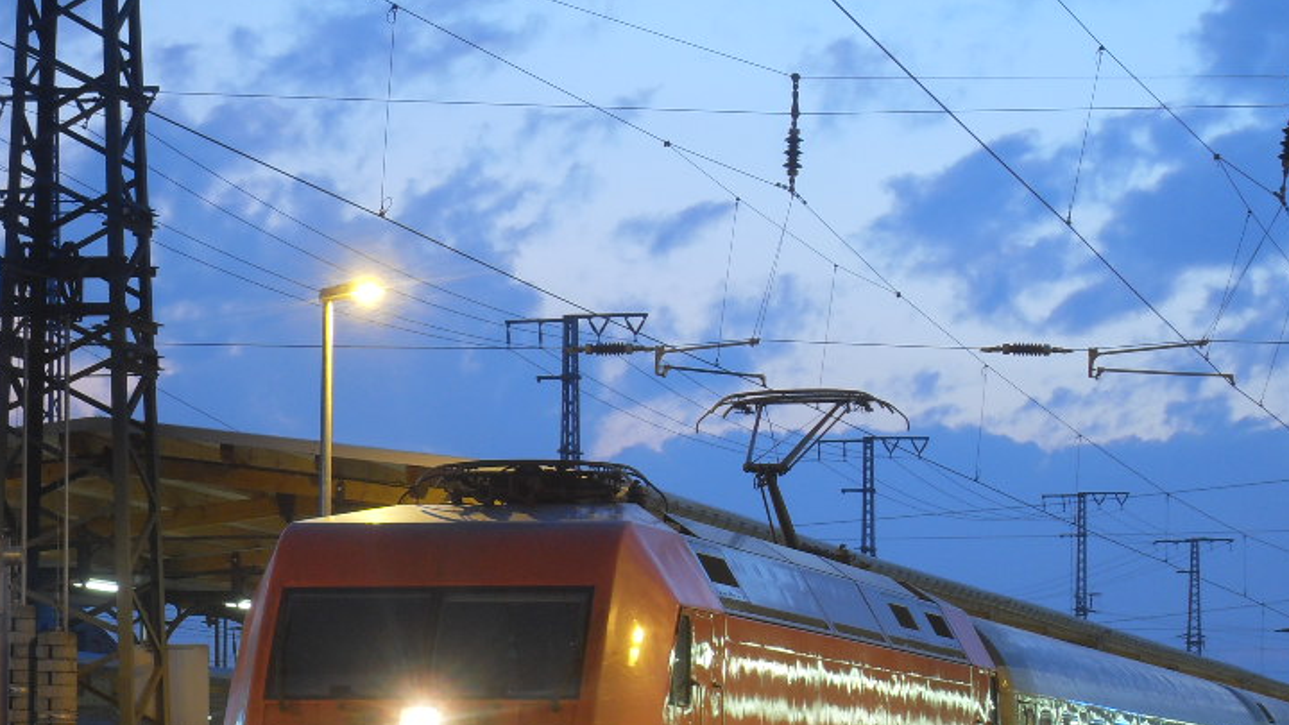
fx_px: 5400
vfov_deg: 7.7
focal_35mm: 158
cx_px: 795
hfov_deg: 13.6
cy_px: 678
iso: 80
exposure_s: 2
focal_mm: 18.1
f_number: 5.2
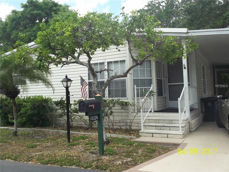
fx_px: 251
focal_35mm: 38
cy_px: 86
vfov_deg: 37.7
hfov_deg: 49.0
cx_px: 114
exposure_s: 1/200
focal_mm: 6.3
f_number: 4.5
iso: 80
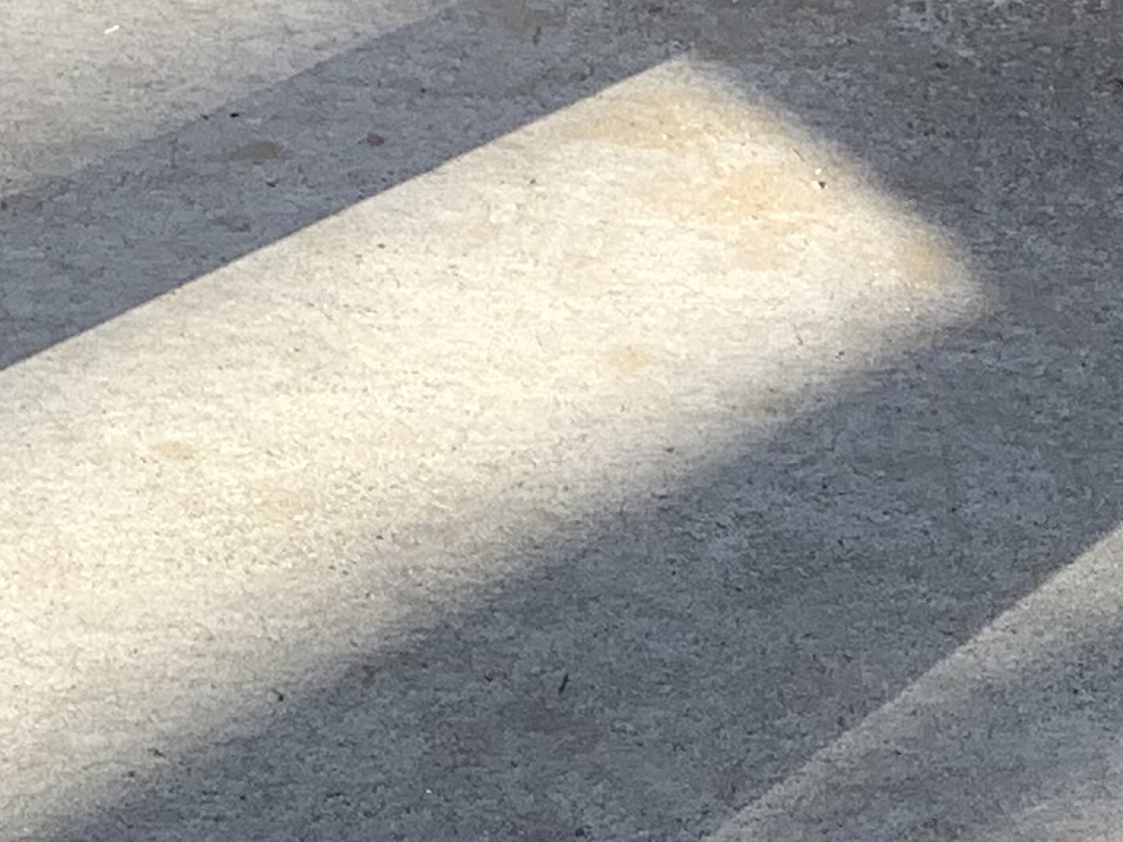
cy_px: -184
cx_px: -327
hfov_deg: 6.6
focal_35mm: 296
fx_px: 9603
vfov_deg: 5.0
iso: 16
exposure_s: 1/129
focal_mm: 6
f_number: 2.4
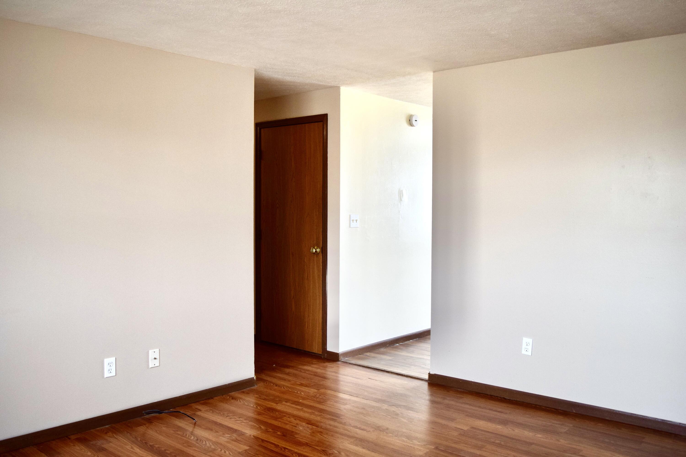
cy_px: 228
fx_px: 629
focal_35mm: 33
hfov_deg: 57.2
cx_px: 343
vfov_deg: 40.0
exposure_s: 1/60
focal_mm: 22
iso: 450
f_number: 4
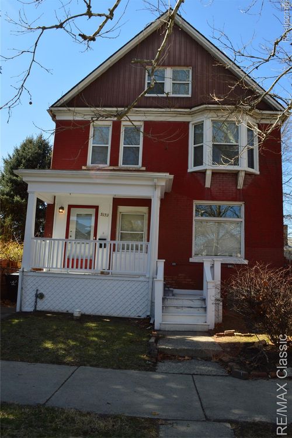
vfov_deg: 67.4
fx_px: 329
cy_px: 219
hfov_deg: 47.8
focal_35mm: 27
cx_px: 146
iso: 400
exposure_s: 1/250
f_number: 10
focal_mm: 18
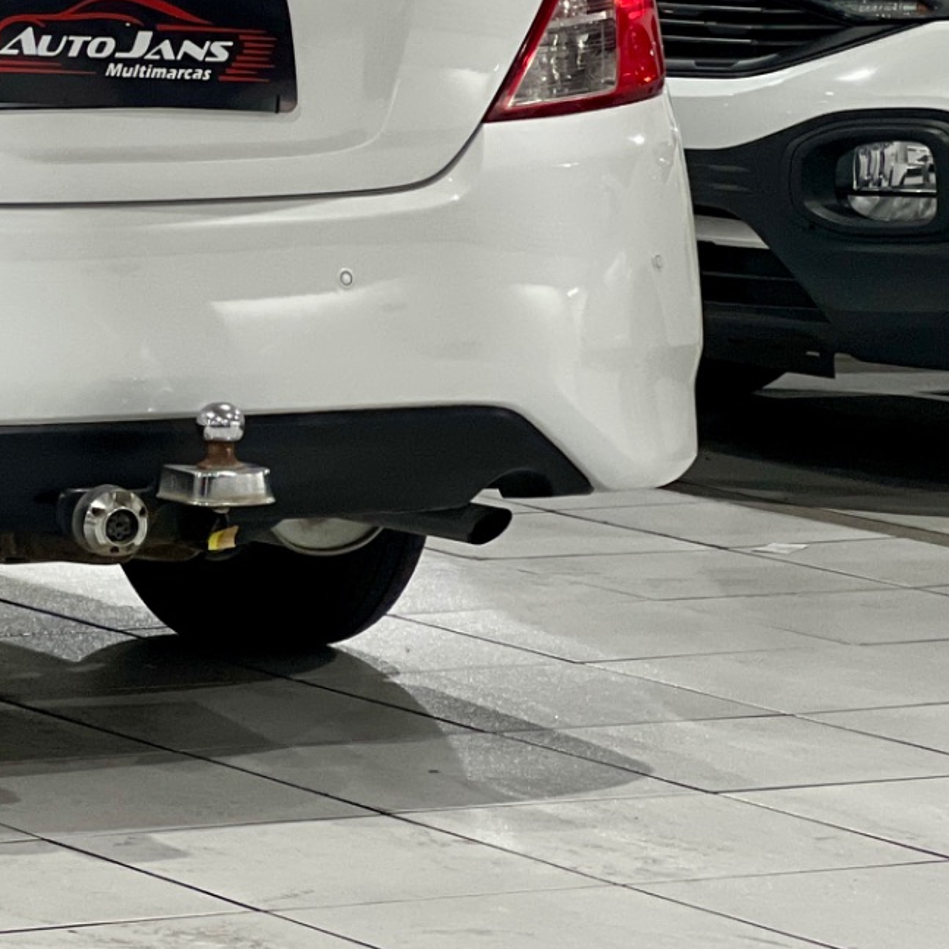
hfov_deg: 8.5
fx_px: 6265
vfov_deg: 8.6
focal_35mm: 202
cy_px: 15
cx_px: -411
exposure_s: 1/40
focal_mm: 9
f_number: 2.8
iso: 250
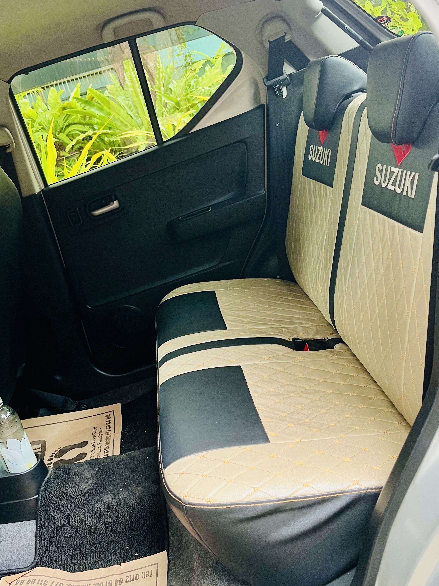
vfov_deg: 52.5
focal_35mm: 35
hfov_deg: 40.6
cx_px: 187
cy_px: 255
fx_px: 592
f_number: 1.6
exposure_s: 1/60
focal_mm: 5.1
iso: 160
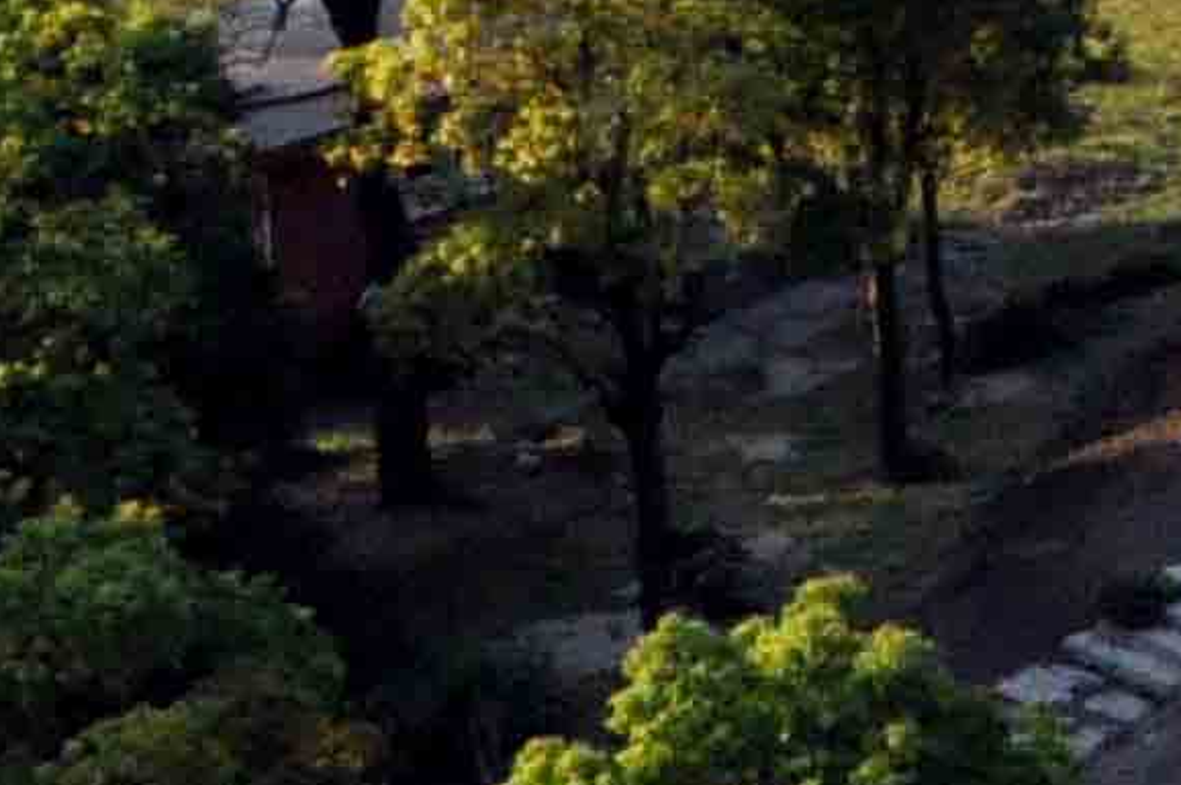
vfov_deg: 5.4
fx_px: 8028
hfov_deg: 7.5
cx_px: 3324
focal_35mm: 245
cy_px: -1065
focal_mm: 22
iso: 2000
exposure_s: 1/640
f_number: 13
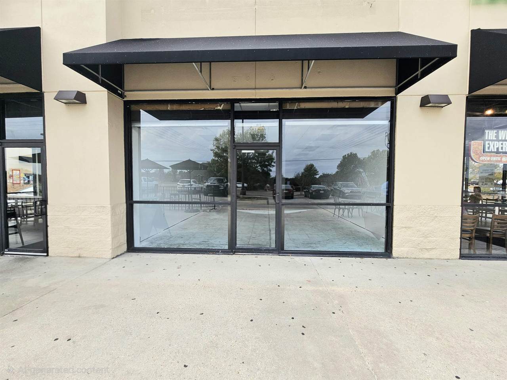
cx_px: 254
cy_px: 190
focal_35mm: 13
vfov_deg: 89.9
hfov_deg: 106.2
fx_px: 190
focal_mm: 2.2
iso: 50
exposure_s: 1/455
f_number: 2.2
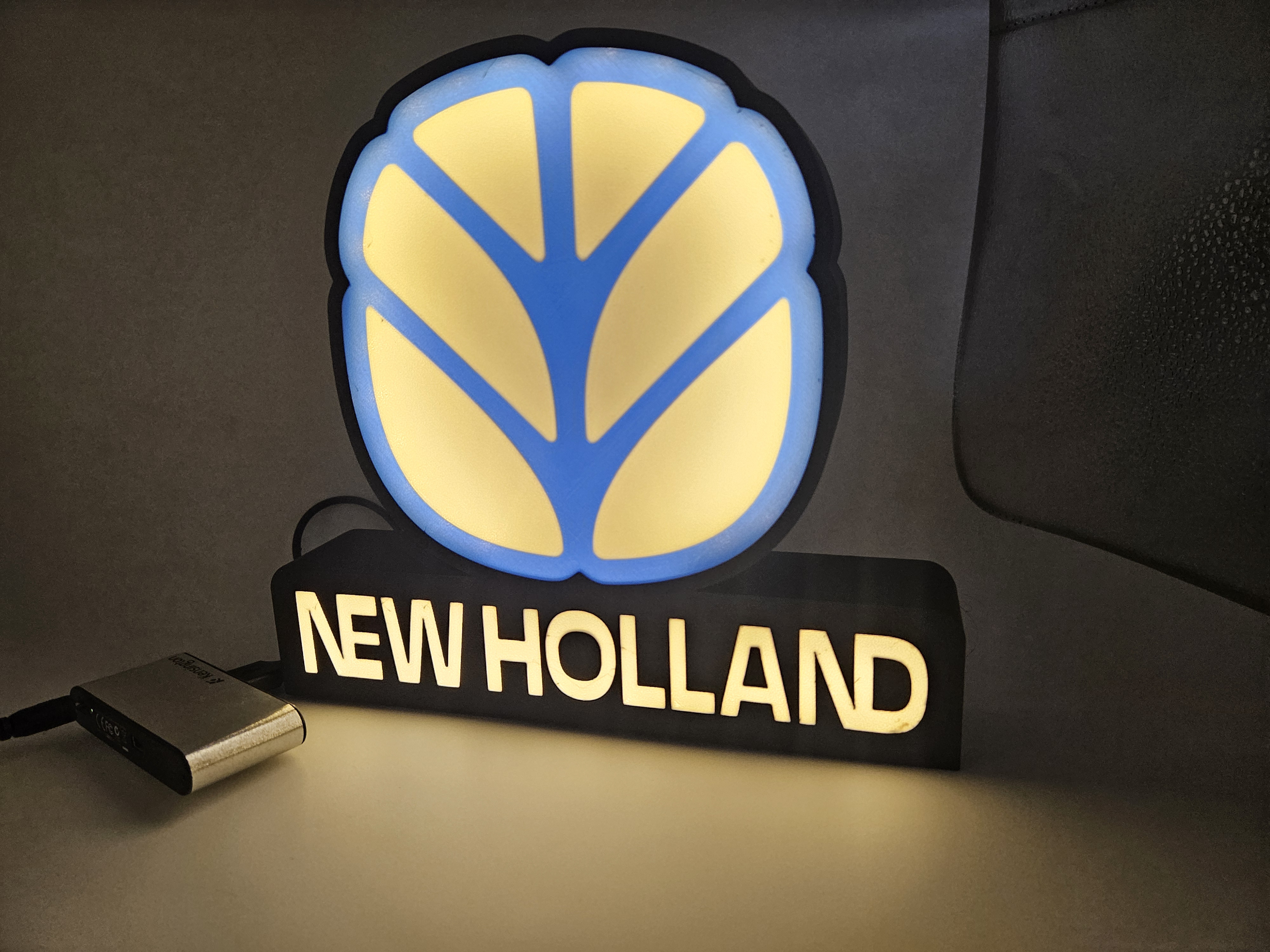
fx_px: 844
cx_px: 635
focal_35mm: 23
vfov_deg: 58.9
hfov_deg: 73.9
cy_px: 476
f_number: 1.8
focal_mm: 5.4
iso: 160
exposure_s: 1/115
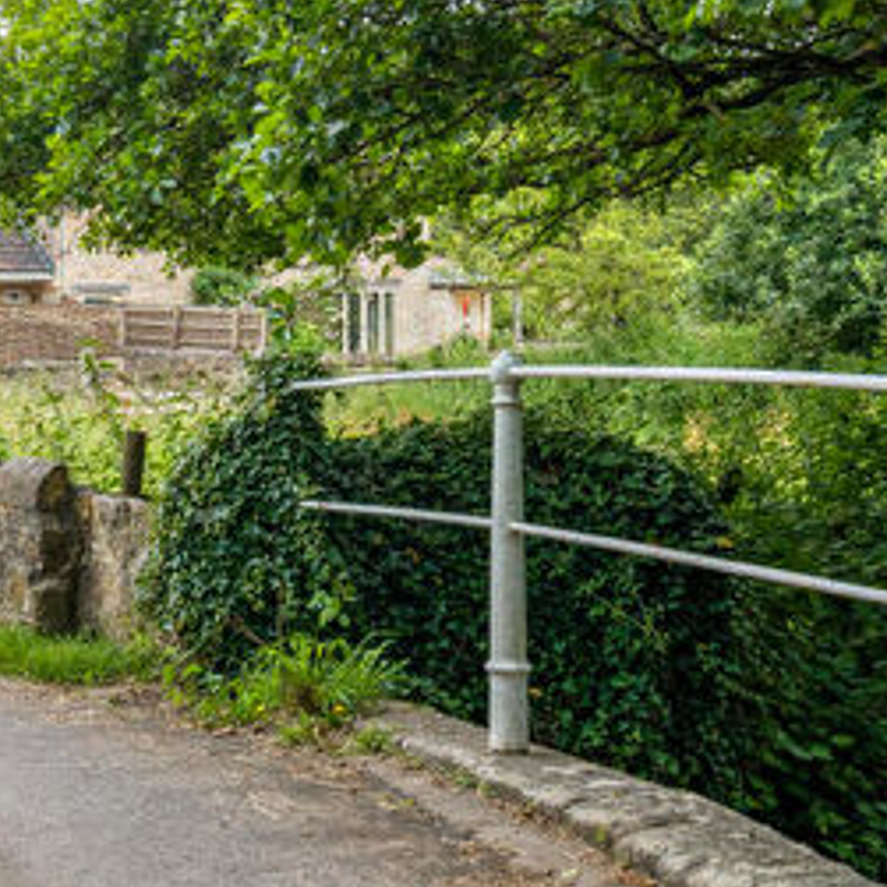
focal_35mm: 76
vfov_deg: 22.7
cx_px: -46
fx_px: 2203
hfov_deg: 21.8
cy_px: 337
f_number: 9
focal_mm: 32
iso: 640
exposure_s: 1/320
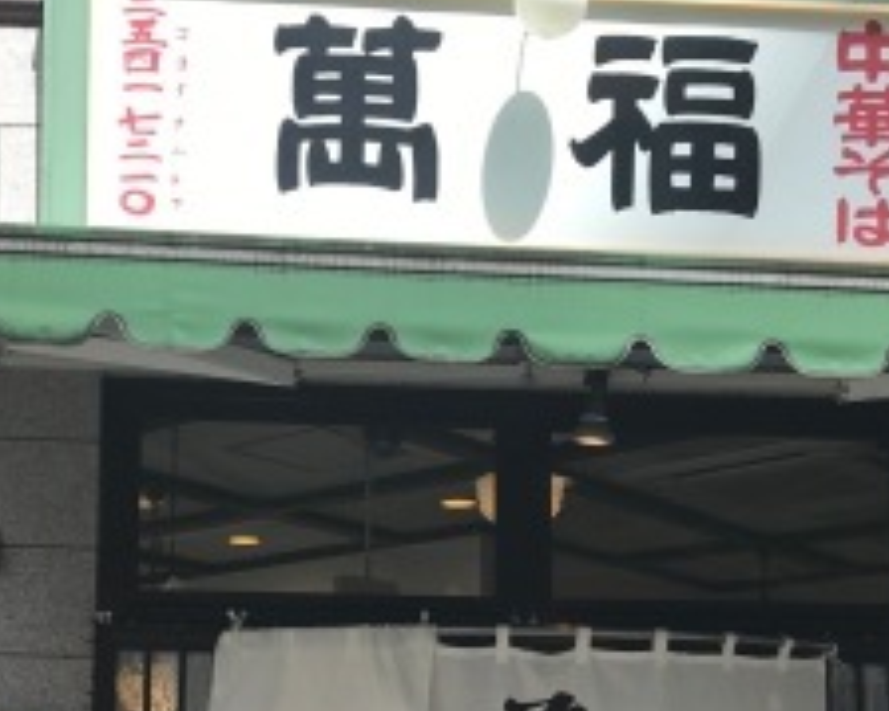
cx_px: 409
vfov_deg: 24.1
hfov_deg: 31.0
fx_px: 1604
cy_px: 677
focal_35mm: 61
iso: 20
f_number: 1.8
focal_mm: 3.99
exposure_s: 1/651
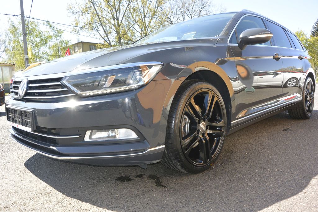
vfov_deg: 47.9
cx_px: 159
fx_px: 239
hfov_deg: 67.4
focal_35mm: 27
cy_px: 106
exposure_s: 1/250
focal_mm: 10
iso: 160
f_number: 5
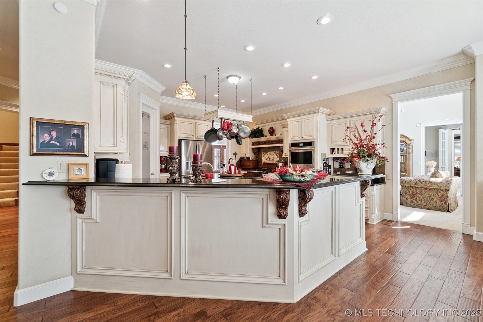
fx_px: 201
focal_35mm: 15
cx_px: 242
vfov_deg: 77.3
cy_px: 161
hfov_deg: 100.4
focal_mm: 10
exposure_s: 1/40
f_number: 6.3
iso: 200
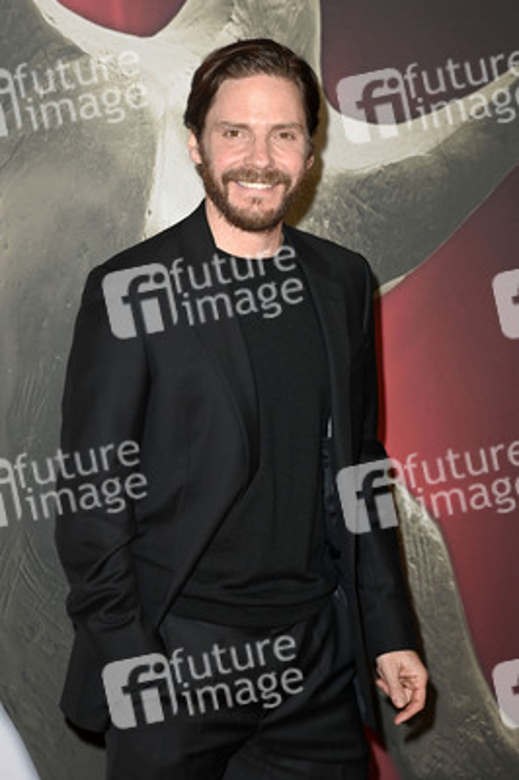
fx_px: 2166
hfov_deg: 13.7
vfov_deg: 20.4
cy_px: 390
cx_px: 260
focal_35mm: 100
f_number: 5.6
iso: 640
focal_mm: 100
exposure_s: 1/250
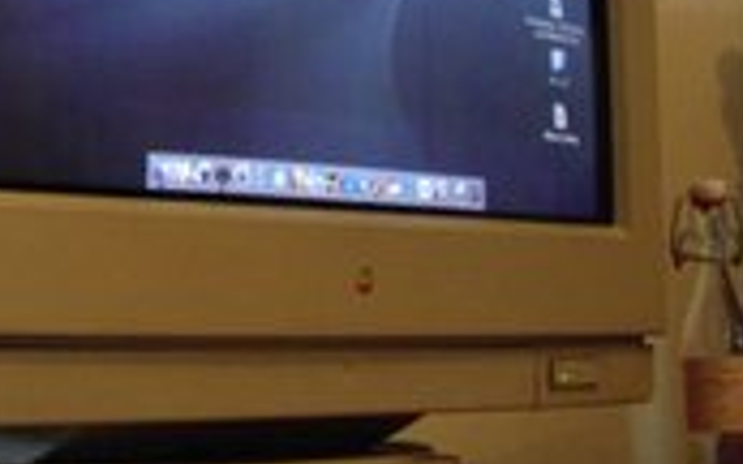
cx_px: 34
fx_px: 1883
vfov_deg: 13.8
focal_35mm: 93
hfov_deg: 21.7
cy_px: -39
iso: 400
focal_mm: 7.9
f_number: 2.8
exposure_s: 1/30
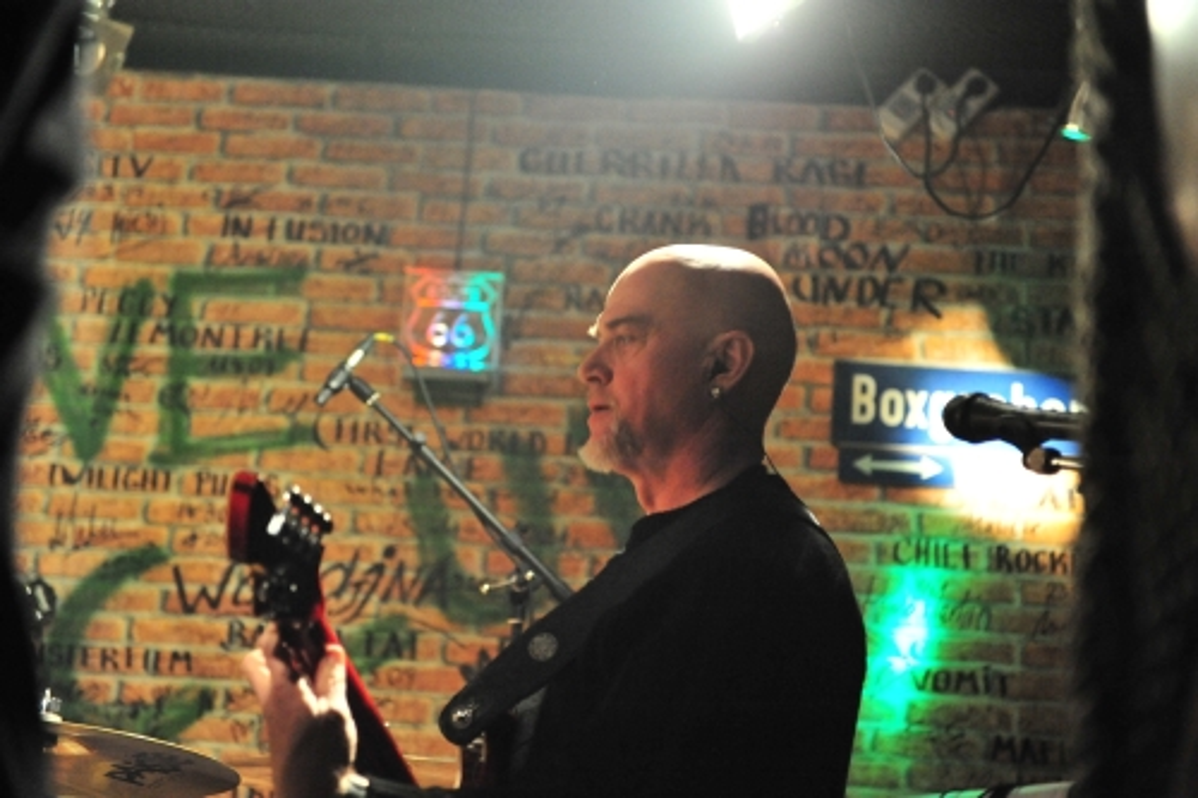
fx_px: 2329
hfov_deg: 28.9
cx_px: 599
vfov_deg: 19.4
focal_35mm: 70
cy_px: 399
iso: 6400
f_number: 2.8
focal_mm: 70
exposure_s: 1/125
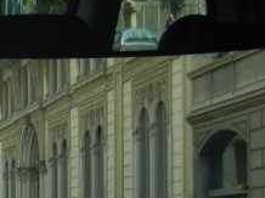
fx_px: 1078
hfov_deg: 12.7
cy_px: 227
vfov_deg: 10.4
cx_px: -214
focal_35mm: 141
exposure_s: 1/688
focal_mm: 5.4
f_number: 3.5
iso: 160
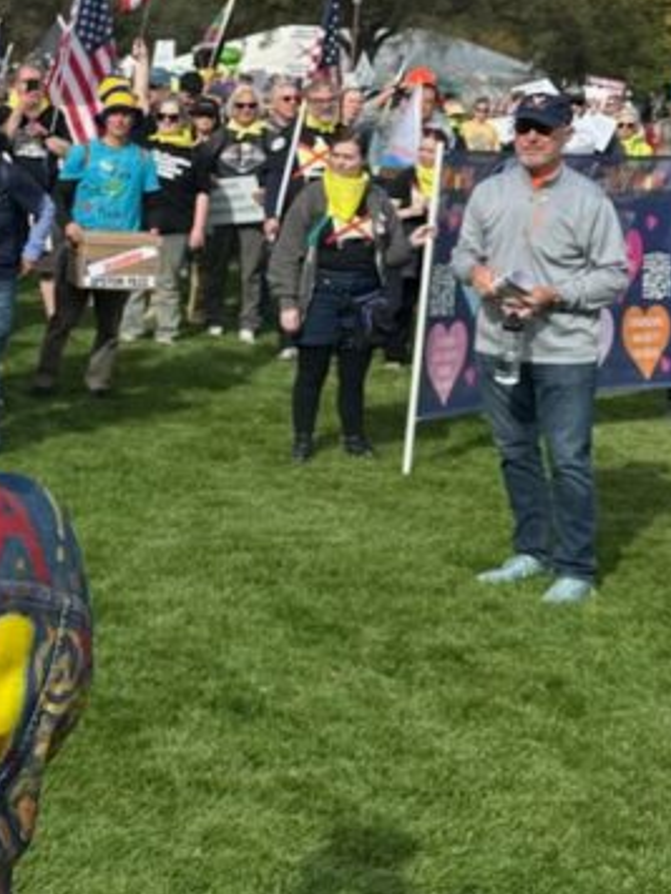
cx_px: -111
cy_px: 266
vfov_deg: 27.9
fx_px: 1783
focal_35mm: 69
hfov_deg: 20.1
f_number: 1.78
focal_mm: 6.86
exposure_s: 1/5263
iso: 80
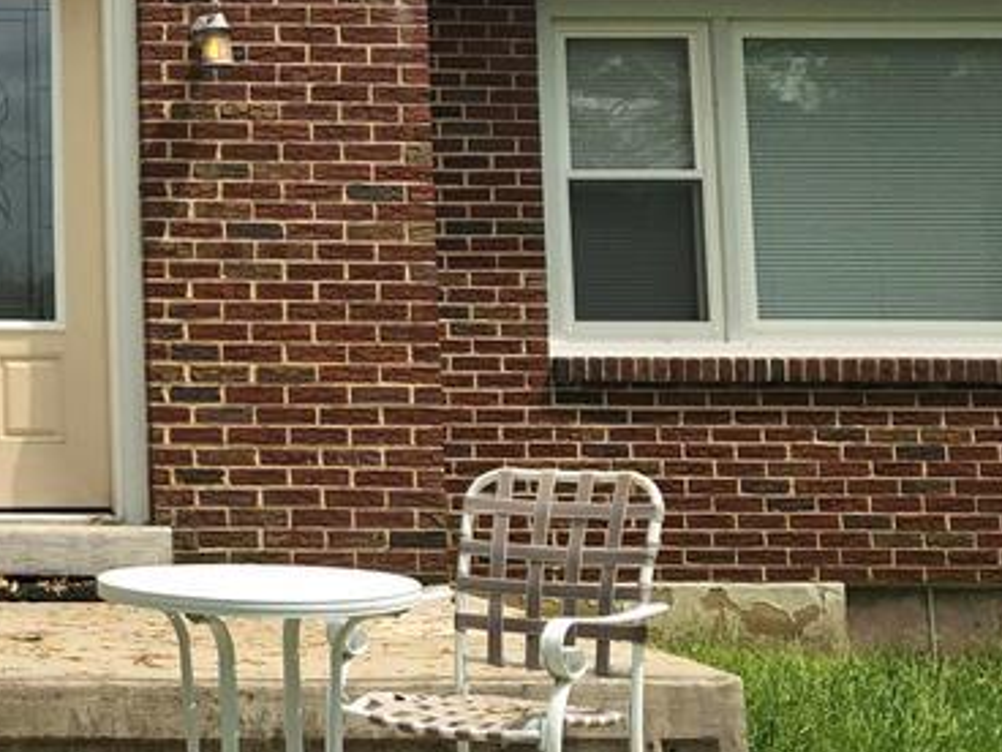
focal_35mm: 78
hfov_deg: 22.4
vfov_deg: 18.7
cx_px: -305
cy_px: 120
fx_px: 2258
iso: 20
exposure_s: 1/2183
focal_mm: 4
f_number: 1.8
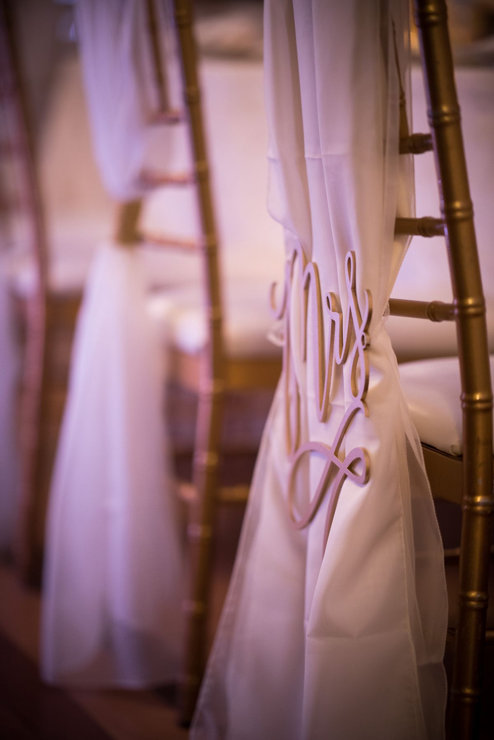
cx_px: 247
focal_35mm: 105
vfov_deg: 19.5
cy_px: 370
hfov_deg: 13.1
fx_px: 2159
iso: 2500
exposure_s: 1/250
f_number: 1.4
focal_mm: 105
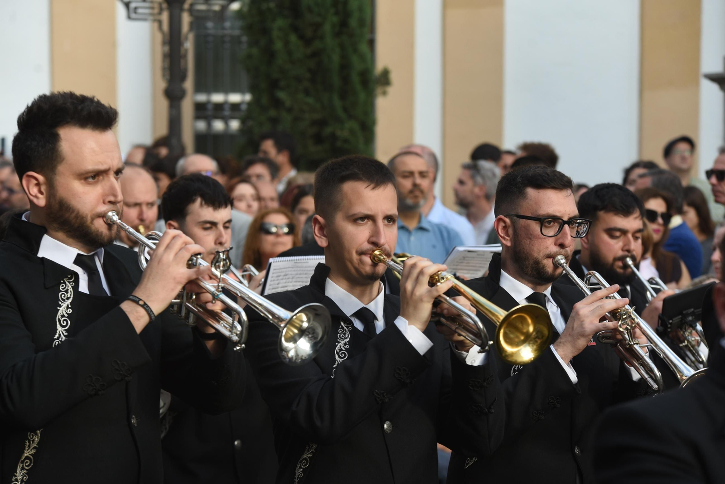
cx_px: 362
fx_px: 2619
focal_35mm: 130
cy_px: 242
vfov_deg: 10.6
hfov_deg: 15.8
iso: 400
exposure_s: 1/400
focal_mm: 130
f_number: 5
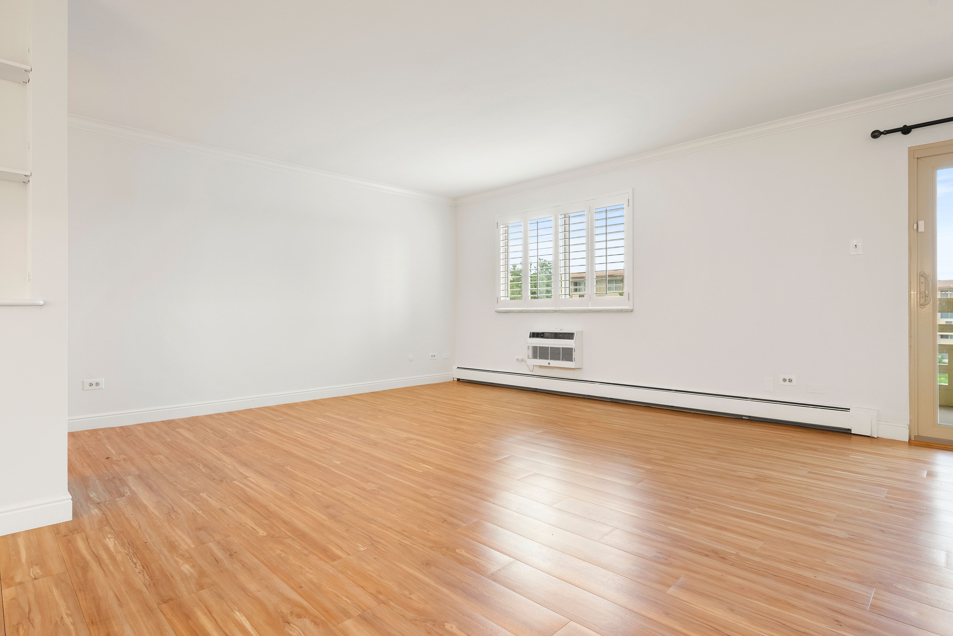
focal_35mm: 18
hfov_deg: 90.0
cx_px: 476
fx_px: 477
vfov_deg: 67.5
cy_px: 318
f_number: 8
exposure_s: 1/2
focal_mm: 18
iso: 640
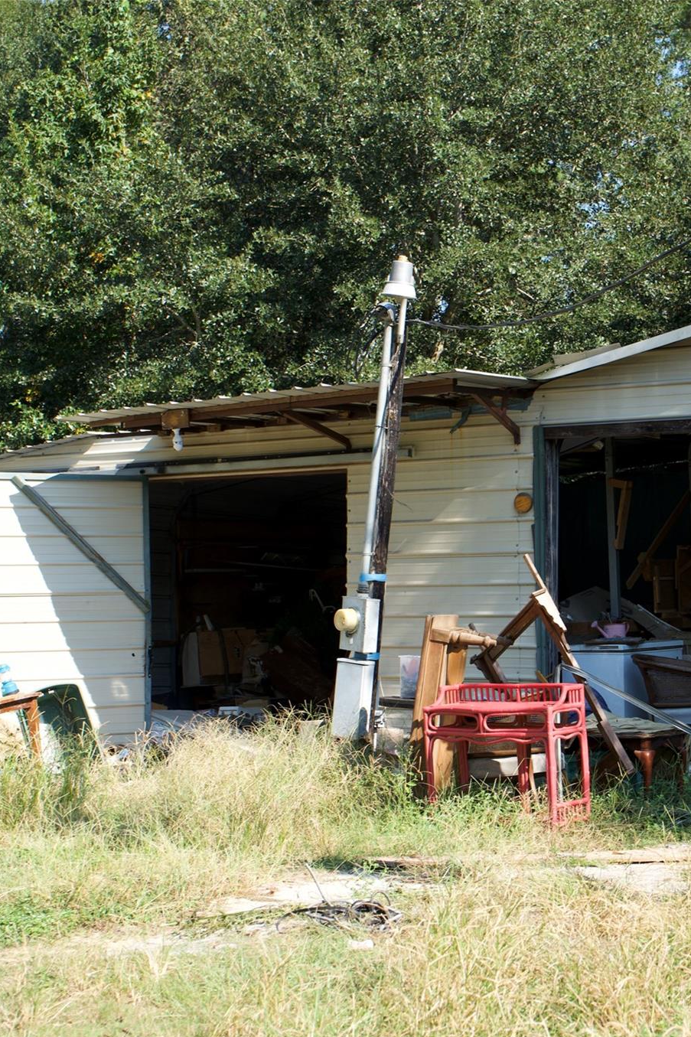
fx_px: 1872
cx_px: 511
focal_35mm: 65
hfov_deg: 20.8
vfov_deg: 31.0
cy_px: 522
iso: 100
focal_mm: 43
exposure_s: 1/125
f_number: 6.3
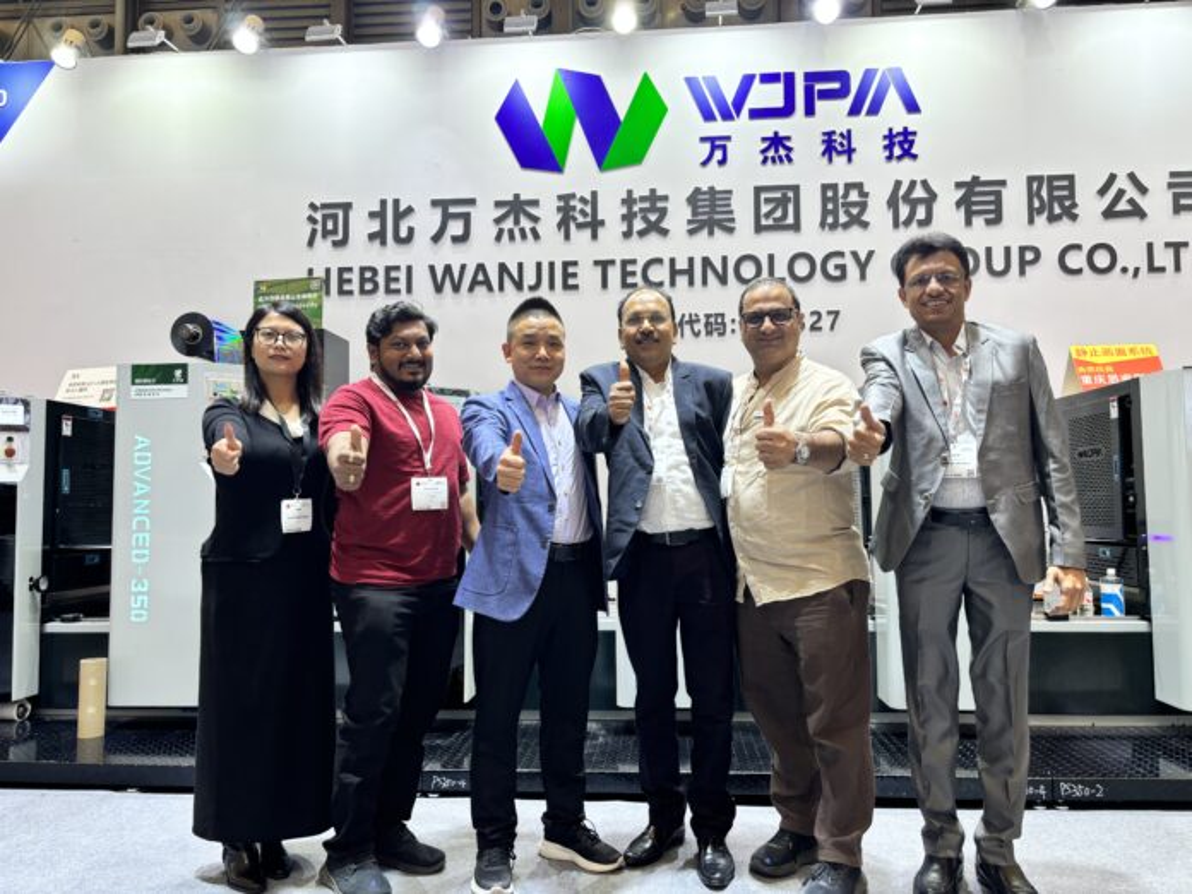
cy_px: 447
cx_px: 596
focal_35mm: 26
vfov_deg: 53.1
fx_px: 895
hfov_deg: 67.3
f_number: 1.6
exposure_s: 1/100
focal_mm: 5.96
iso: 50
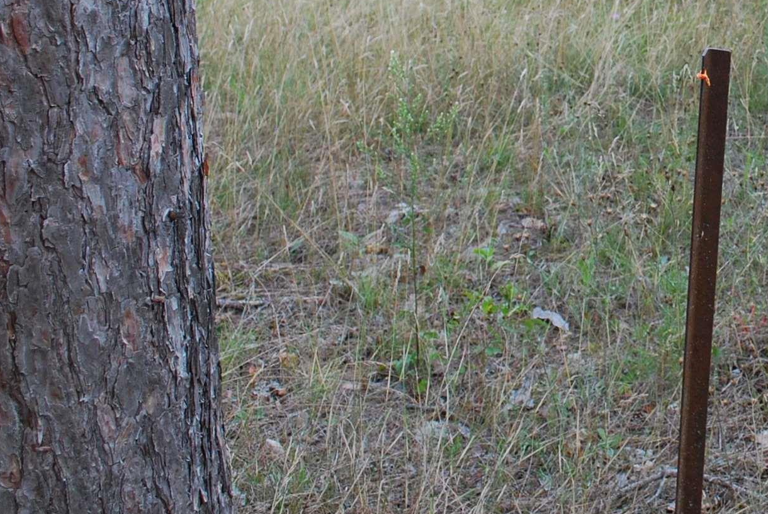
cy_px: -14
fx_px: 1452
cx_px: 782
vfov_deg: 19.4
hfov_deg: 27.7
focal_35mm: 68
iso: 160
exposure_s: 1/125
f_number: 5.6
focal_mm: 18
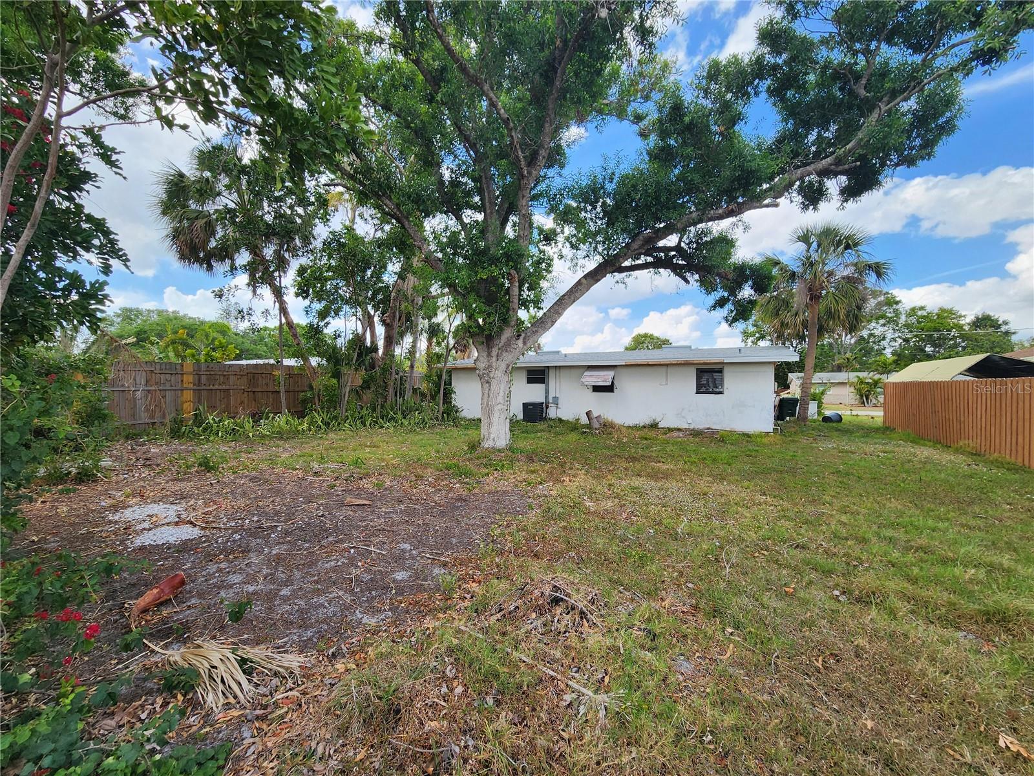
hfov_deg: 106.2
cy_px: 388
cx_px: 517
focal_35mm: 13
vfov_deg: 89.9
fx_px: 388
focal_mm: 2.2
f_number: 2.2
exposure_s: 1/715
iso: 50
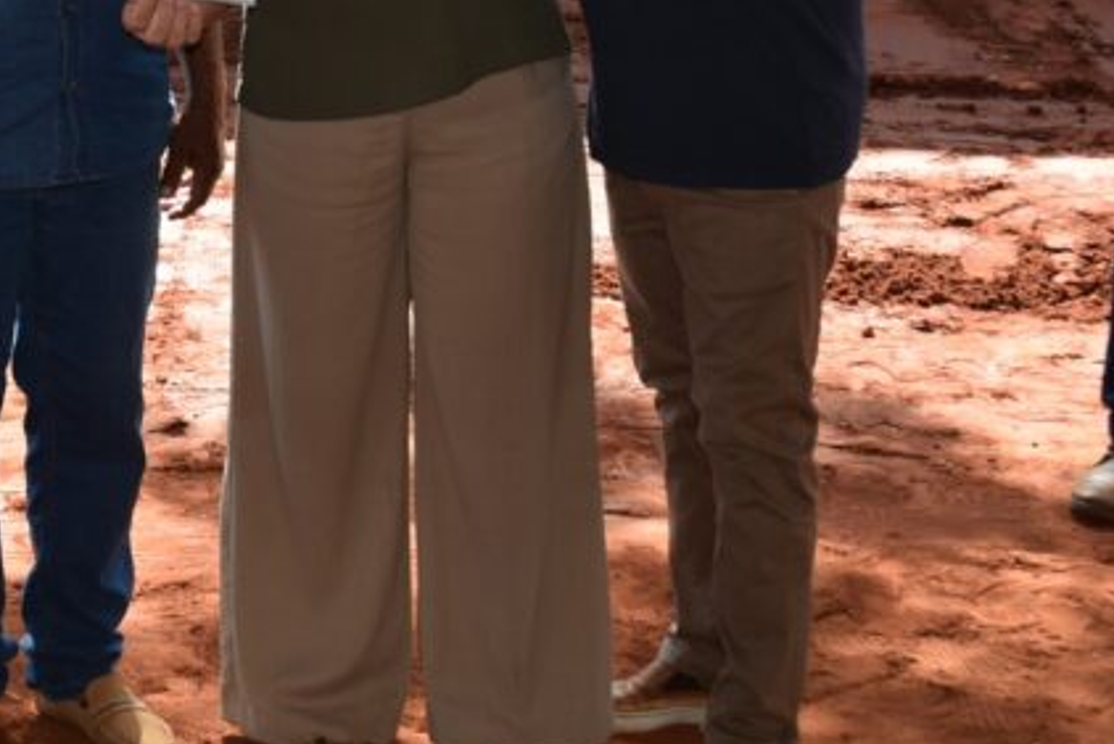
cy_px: 57
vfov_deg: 13.8
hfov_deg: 20.4
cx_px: 143
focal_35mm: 98
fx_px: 3041
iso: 140
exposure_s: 1/125
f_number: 5.6
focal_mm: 27
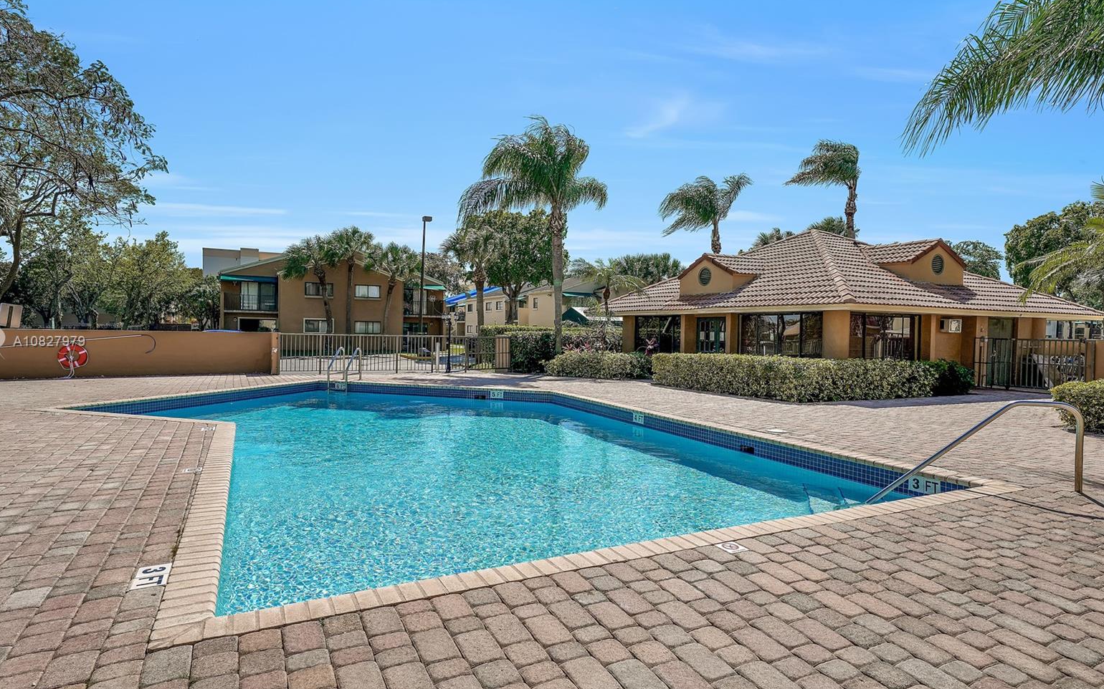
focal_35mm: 18
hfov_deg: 91.1
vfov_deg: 65.0
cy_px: 342
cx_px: 546
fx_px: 541
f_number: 8
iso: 100
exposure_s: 1/350
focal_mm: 17
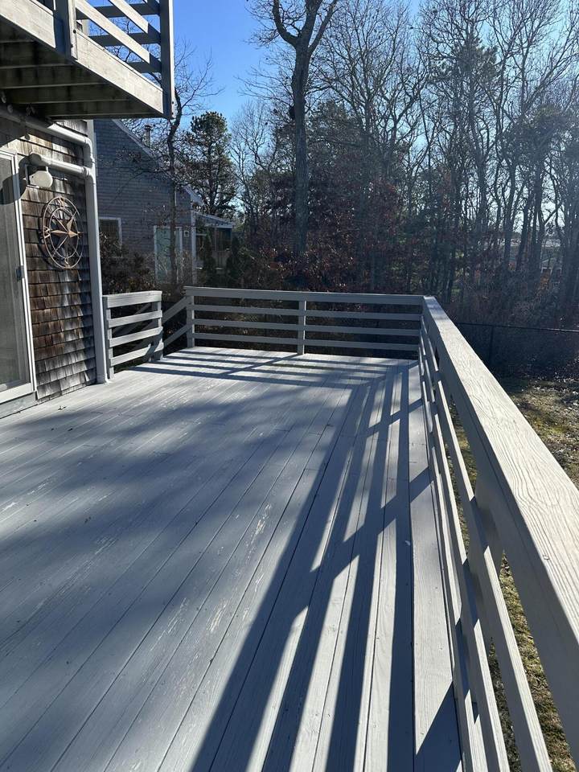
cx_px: 290
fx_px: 535
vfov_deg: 71.6
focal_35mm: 24
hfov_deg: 56.8
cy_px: 386
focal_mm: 6.86
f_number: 1.78
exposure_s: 1/2591
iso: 80
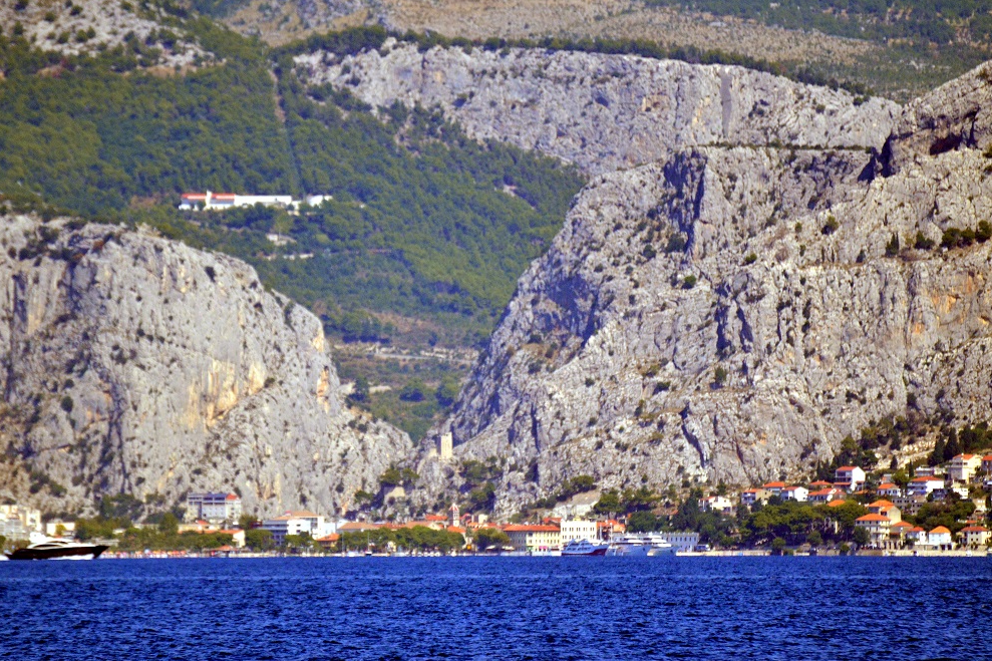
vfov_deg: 3.0
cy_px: 331
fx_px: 12507
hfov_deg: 4.5
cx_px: 491
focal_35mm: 454
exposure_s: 1/8000
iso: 1600
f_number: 5.6
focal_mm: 300
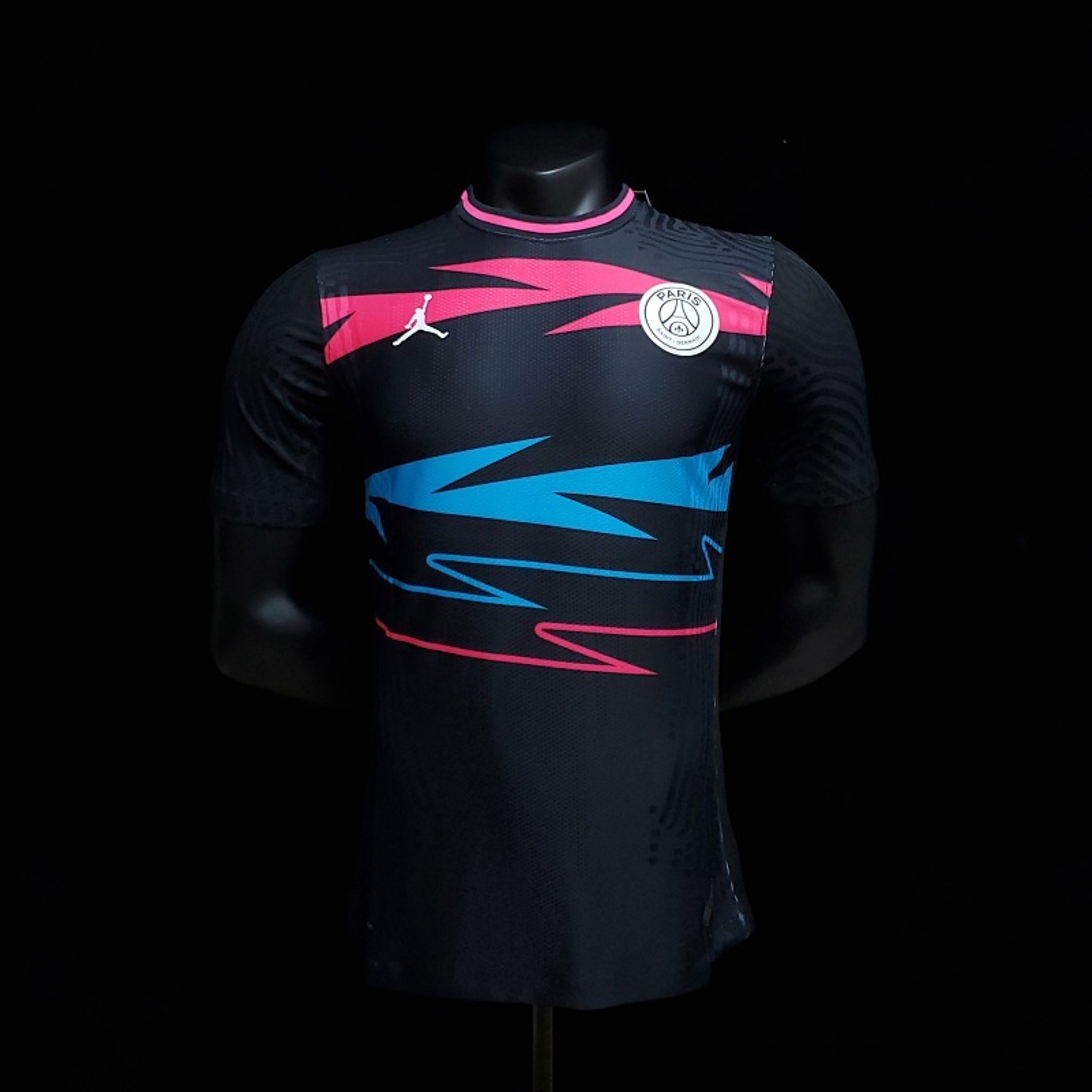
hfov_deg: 52.5
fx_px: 1106
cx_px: 545
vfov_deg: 51.7
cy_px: 378
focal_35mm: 31
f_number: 1.5
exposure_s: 1/15
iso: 200
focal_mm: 4.3
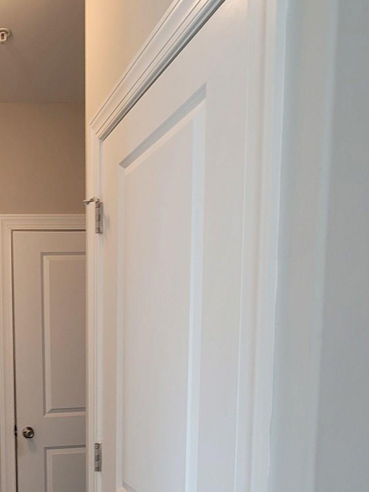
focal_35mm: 32
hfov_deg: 37.1
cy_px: 391
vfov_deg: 53.2
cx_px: -36
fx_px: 455
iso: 100
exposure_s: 1/60
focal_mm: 2.2
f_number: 2.2
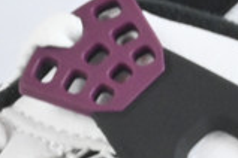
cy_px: 304
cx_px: 4
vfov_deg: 3.2
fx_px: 2836
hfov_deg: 4.8
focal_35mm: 429
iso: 1600
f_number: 36
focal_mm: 38
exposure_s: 1/10
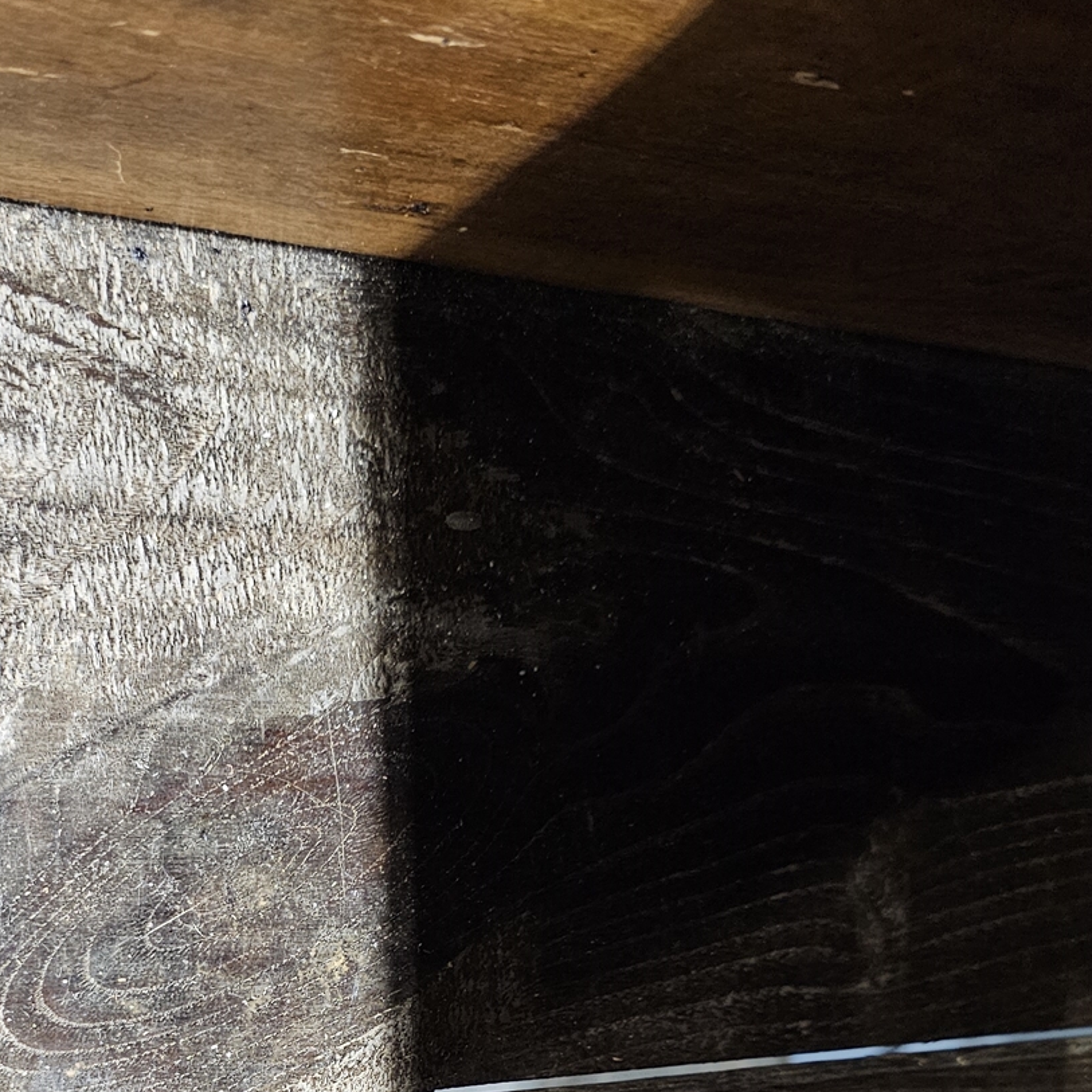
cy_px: 1120
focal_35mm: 50
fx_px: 1785
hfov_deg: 33.3
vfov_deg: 31.2
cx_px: 254
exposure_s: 1/33
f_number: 1.7
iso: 640
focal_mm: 6.3
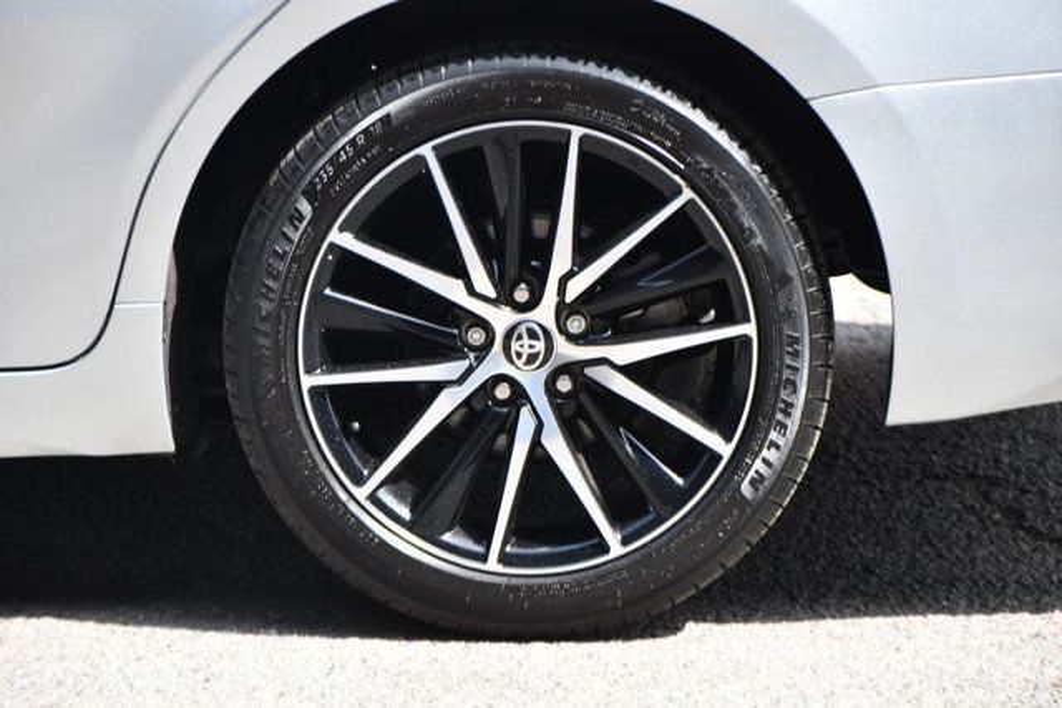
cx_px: 531
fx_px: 5517
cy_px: 354
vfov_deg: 7.3
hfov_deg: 11.0
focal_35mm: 187
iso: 280
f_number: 5.6
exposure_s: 1/250
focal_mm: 125
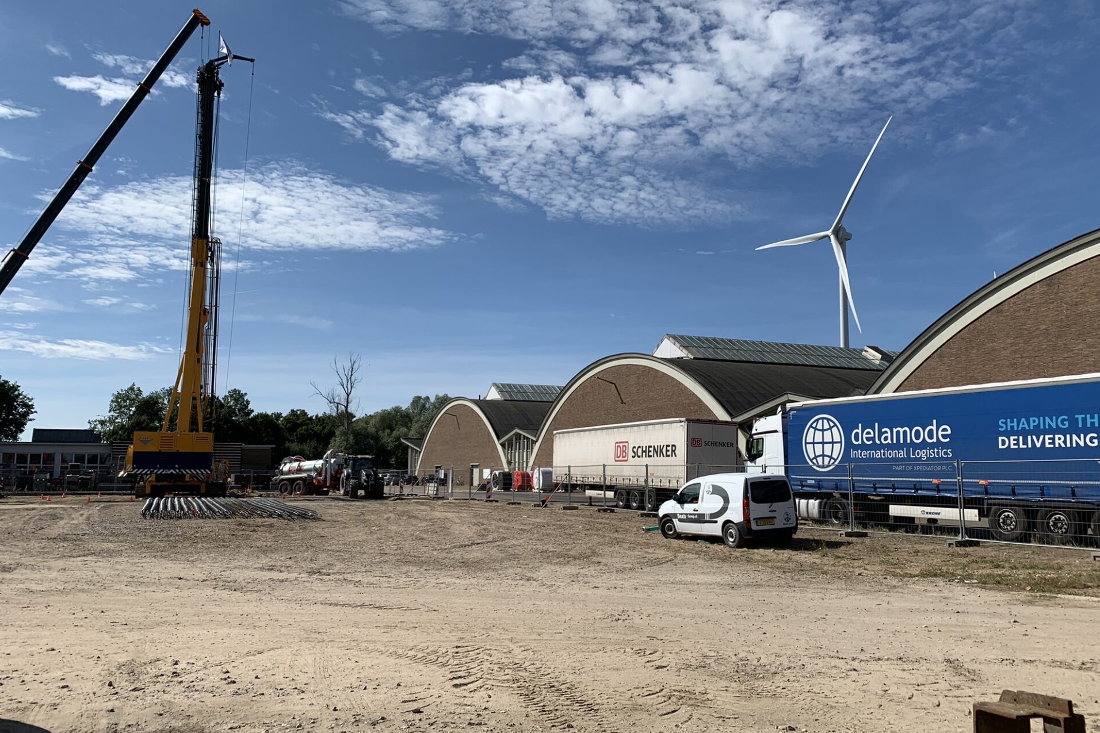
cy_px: 384
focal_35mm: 28
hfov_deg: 65.5
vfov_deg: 46.4
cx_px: 563
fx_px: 856
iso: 25
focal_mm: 4.25
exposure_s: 1/3937
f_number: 1.8
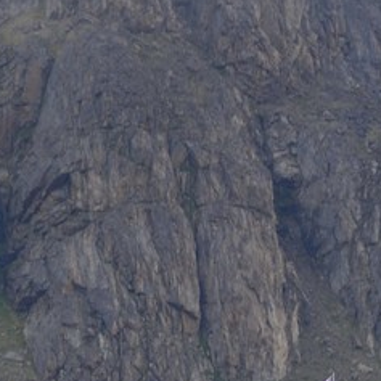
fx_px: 11431
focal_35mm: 918
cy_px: 772
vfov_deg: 1.9
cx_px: -757
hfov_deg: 1.9
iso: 200
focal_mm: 160
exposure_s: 1/320
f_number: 5.6
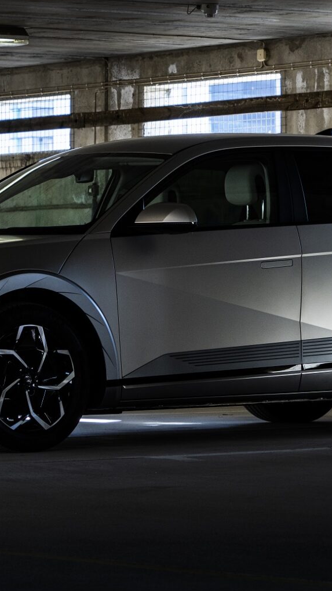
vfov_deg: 10.3
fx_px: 3287
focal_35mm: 210
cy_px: 296
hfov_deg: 5.8
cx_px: 81
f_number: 7.1
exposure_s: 1/60
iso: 160
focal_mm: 89
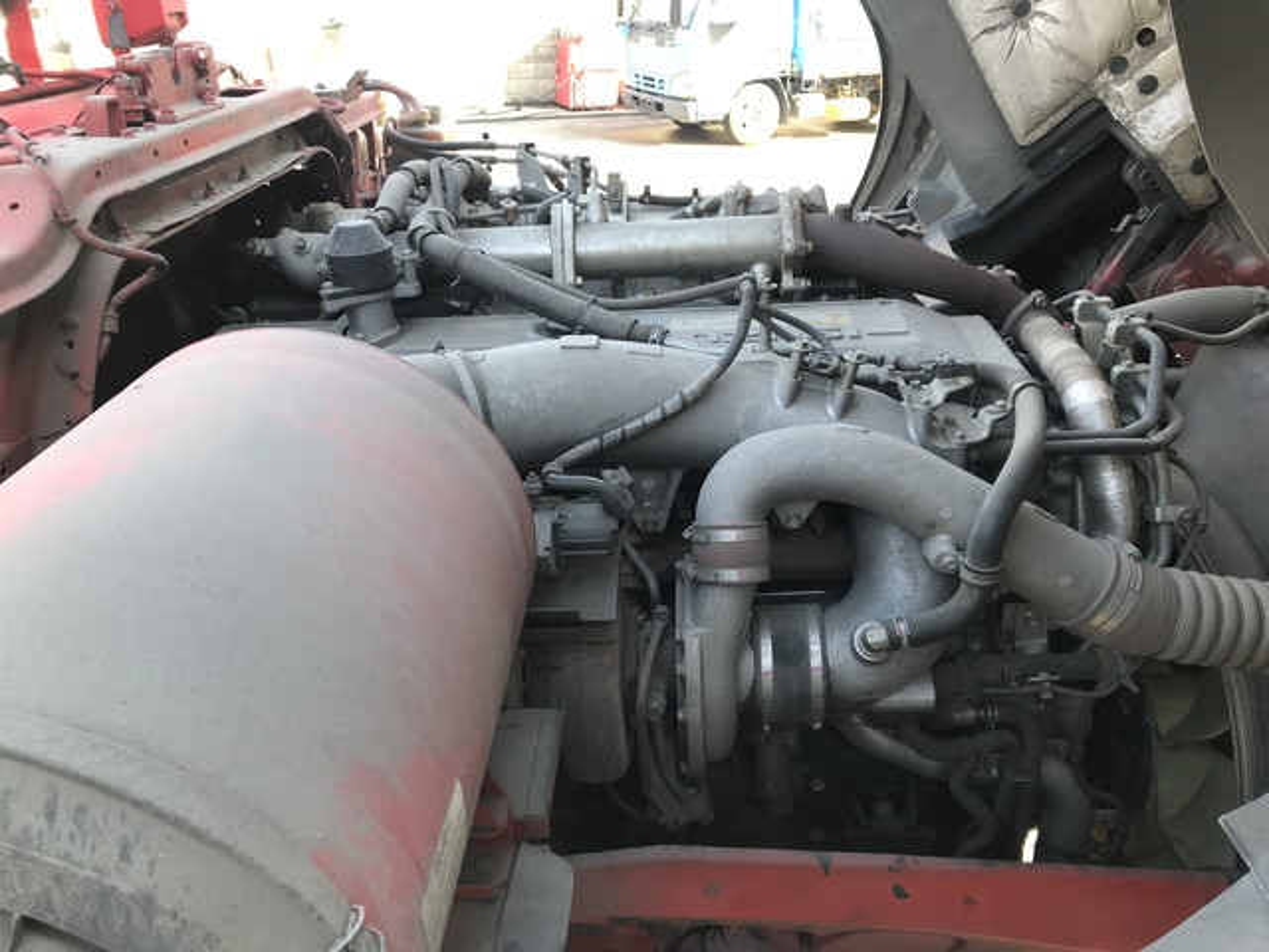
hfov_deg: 63.4
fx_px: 1026
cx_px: 634
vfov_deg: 49.7
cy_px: 476
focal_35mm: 28
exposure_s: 1/120
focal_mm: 3.99
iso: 32
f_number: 1.8
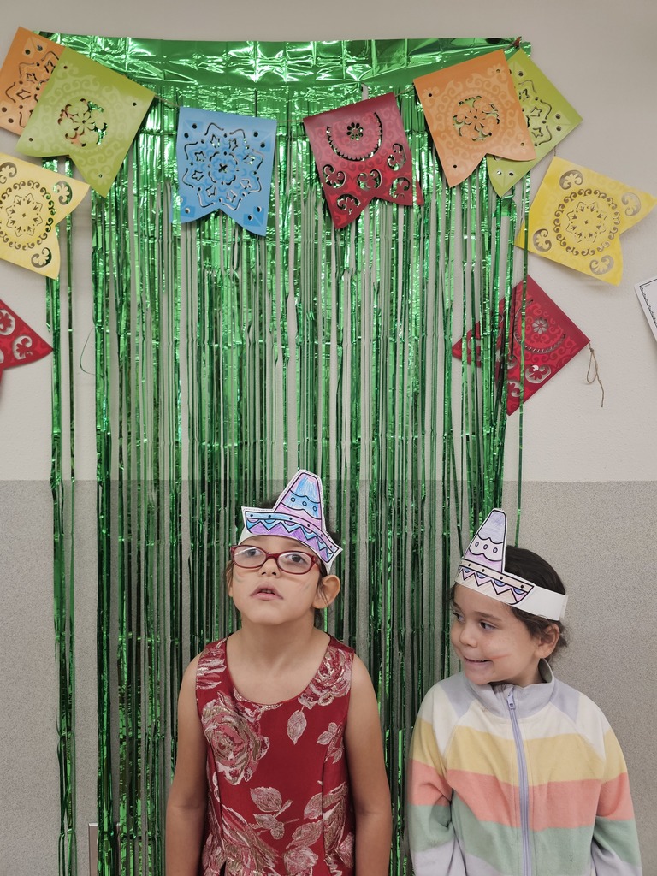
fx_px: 582
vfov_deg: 73.9
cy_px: 438
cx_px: 328
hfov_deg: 58.9
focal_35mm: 23
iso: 320
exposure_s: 1/120
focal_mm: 6.3
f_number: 1.7
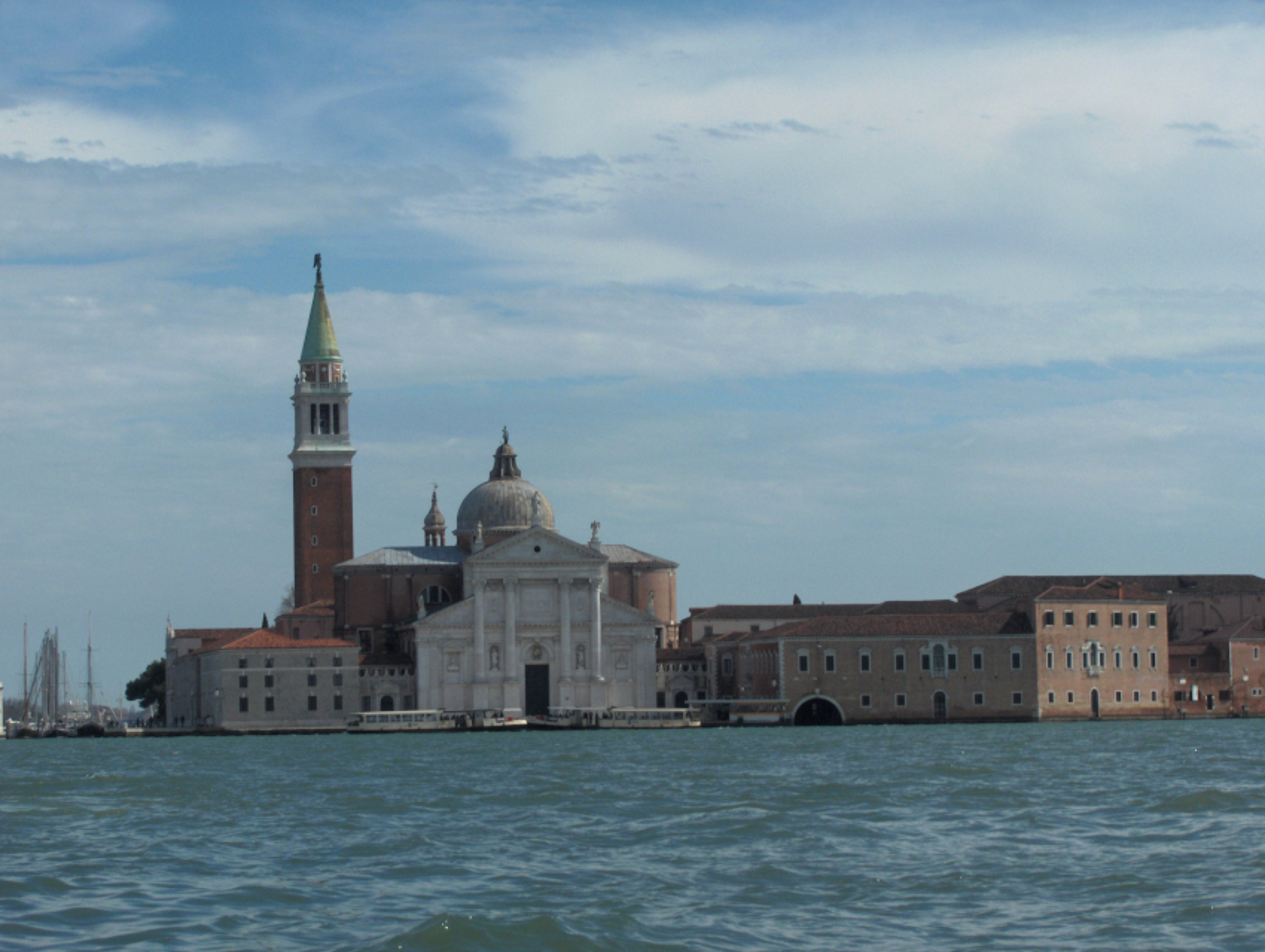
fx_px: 4282
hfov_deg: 16.8
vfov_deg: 12.7
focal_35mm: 117
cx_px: 632
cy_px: 476
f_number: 8.4
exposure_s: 1/699
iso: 100
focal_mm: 24
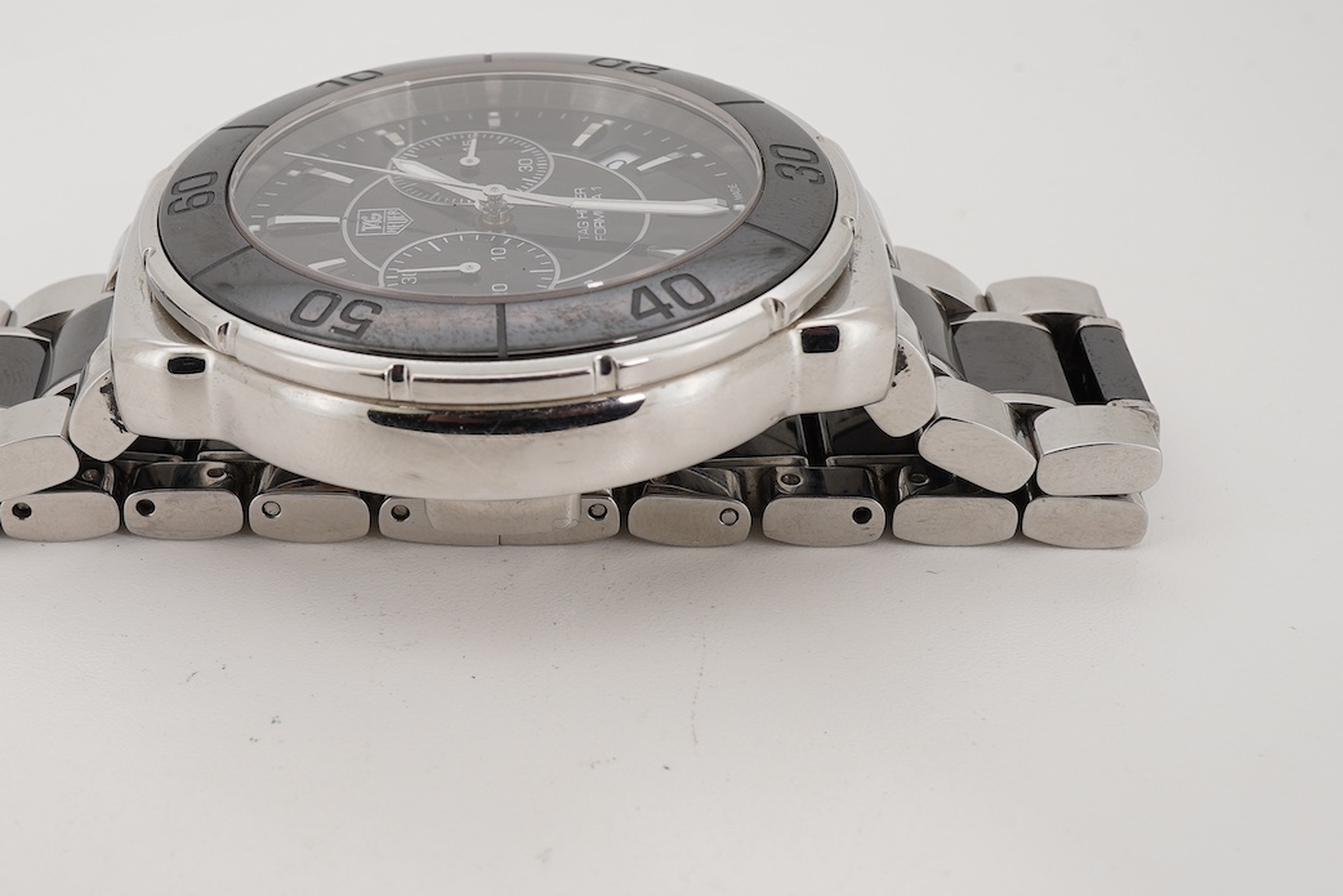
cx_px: 369
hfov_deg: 29.3
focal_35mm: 68
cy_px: 387
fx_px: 2537
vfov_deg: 20.0
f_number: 22
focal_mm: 30
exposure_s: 1/160
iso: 160
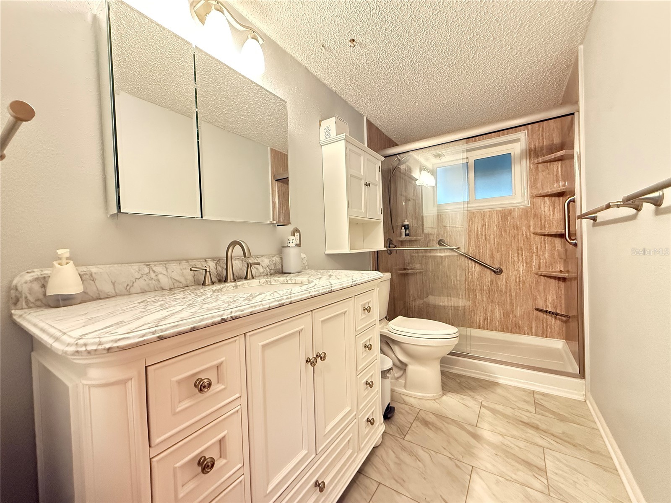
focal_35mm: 14
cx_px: 336
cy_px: 252
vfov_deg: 85.7
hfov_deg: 102.1
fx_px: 271
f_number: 2.2
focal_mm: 2.22
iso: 1000
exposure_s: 1/60
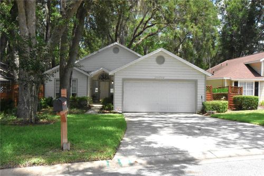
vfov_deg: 36.8
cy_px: 88
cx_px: 132
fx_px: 264
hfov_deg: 53.1
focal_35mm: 36
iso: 10000
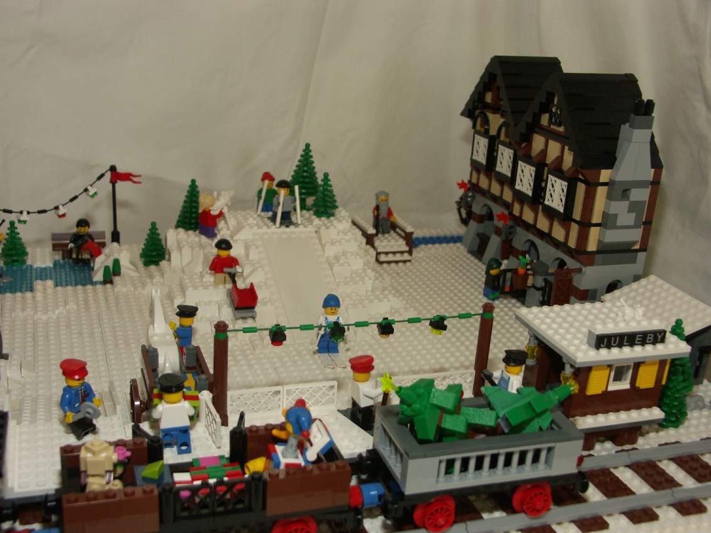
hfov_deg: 47.9
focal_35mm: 39
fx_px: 801
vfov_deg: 36.8
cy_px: 286
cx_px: 339
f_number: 2.8
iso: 100
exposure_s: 1/50
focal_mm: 9.31
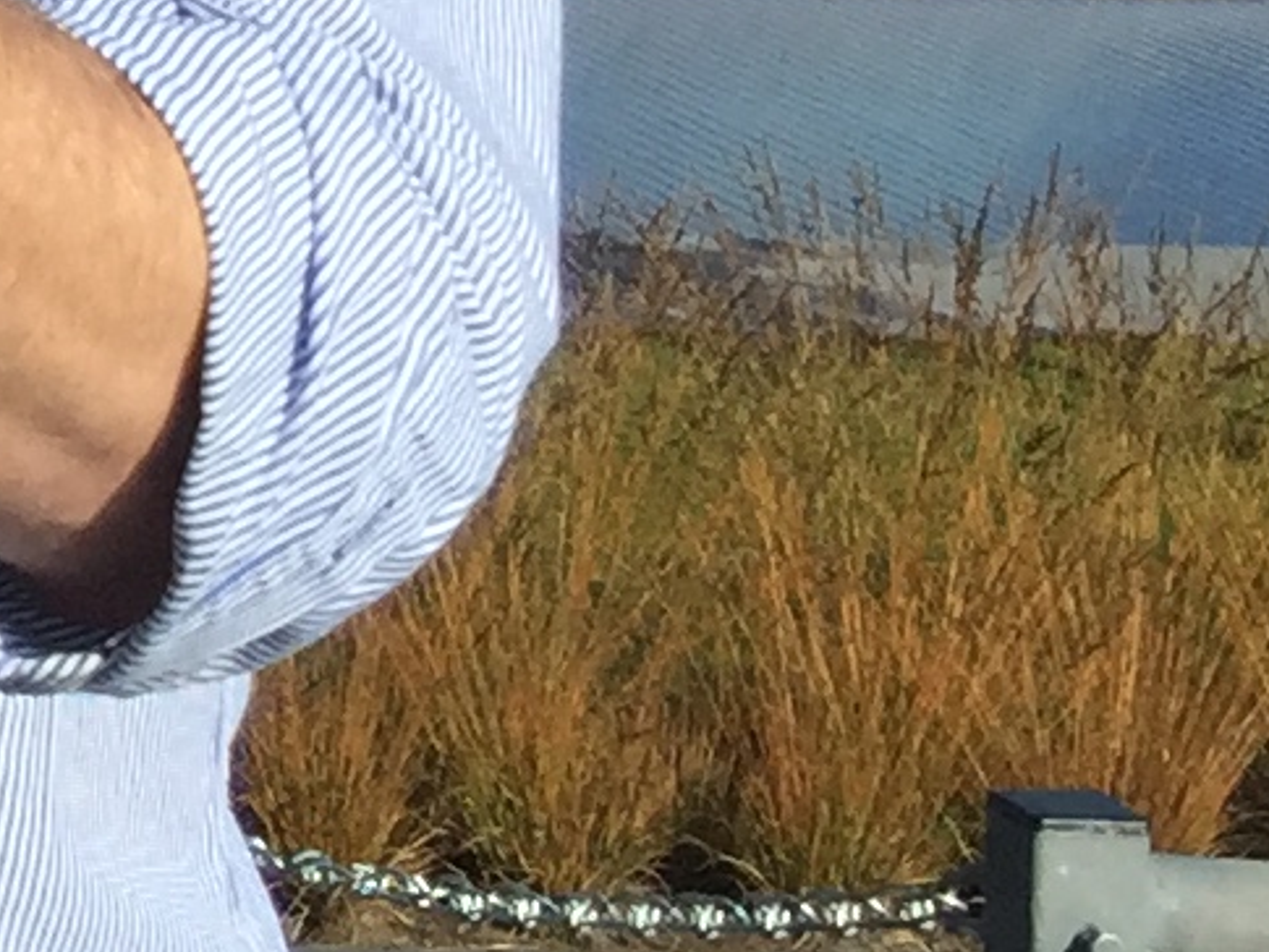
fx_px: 7150
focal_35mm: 195
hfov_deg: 8.7
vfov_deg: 7.4
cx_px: -2342
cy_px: -803
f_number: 2.2
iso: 32
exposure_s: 1/2198
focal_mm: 4.15
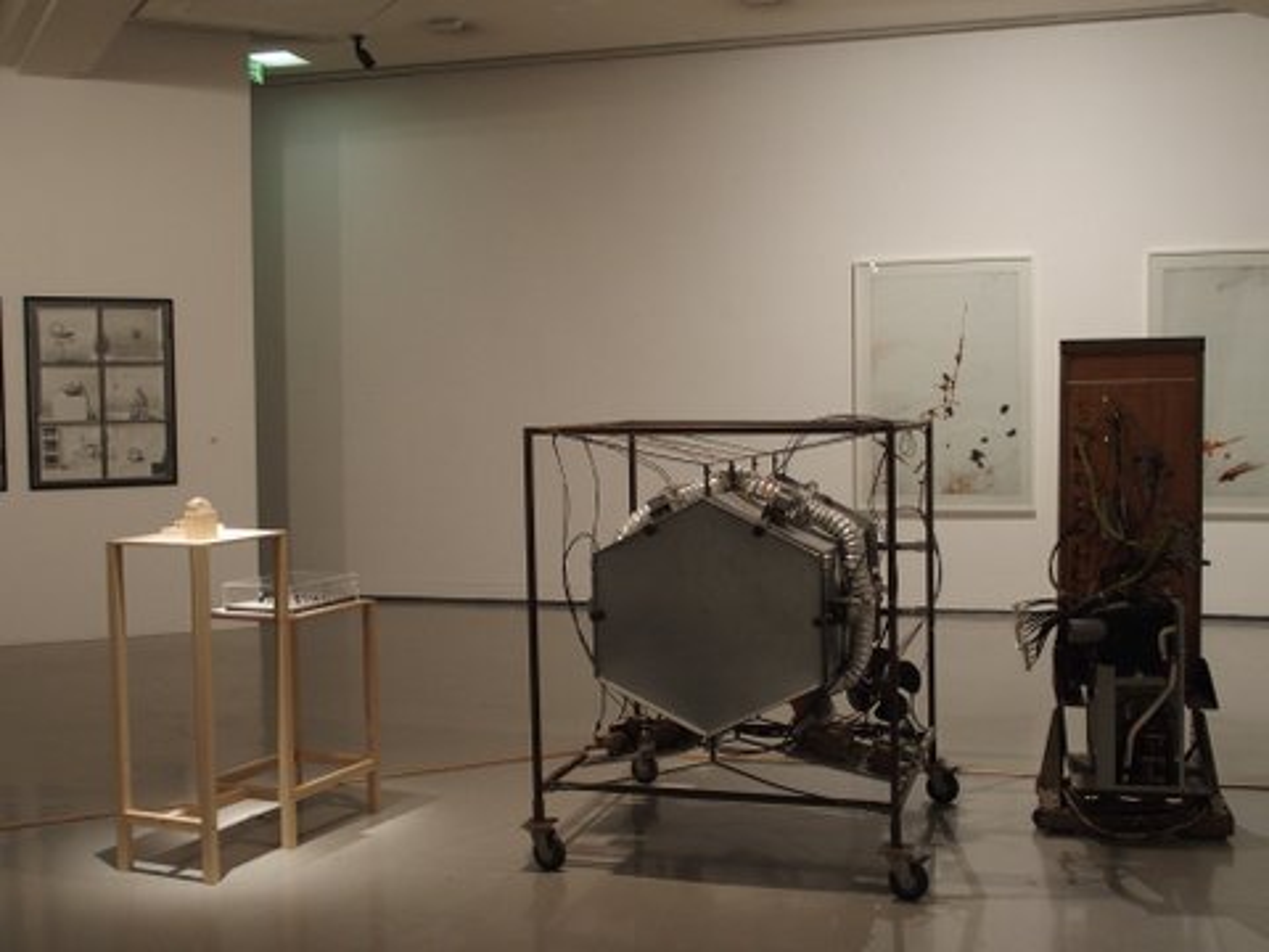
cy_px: 476
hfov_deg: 44.8
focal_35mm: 42
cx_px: 634
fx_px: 1540
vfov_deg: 34.3
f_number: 2.8
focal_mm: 9
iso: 320
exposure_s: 1/40
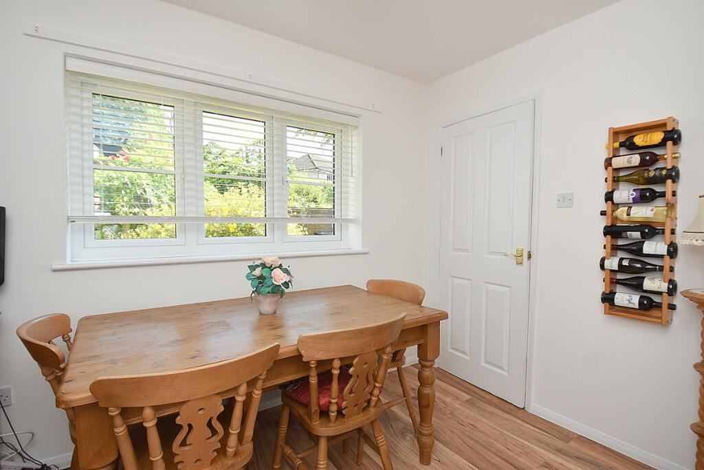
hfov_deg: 92.4
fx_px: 338
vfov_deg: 69.7
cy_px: 235
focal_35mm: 17
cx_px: 352
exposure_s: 1/200
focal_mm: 11.5
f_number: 5
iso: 250
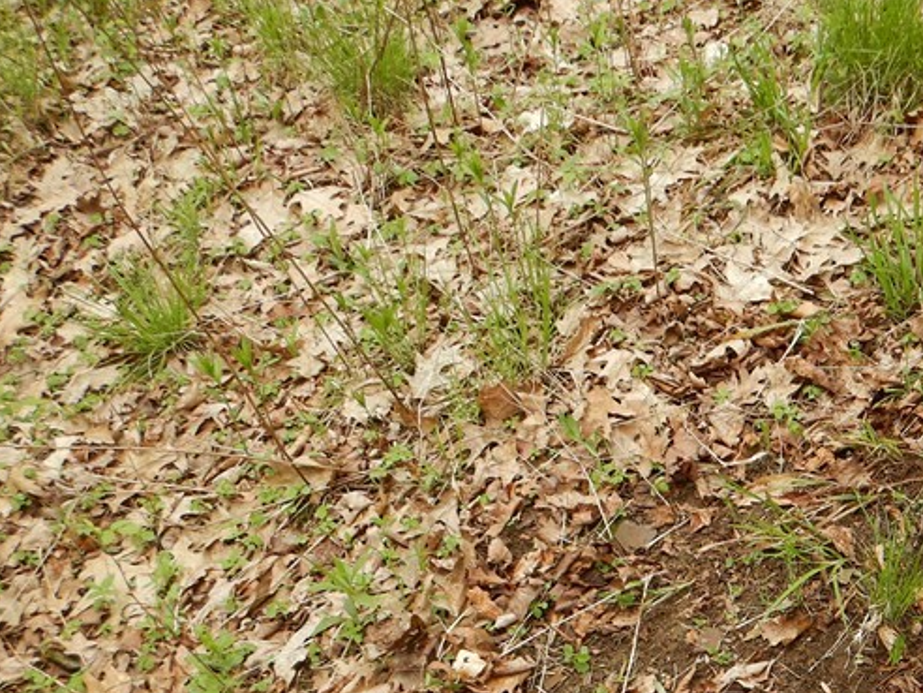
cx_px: 784
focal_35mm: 50
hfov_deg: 36.4
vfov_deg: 28.6
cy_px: 539
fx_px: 1333
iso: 125
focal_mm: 4.3
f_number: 2.8
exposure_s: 1/200
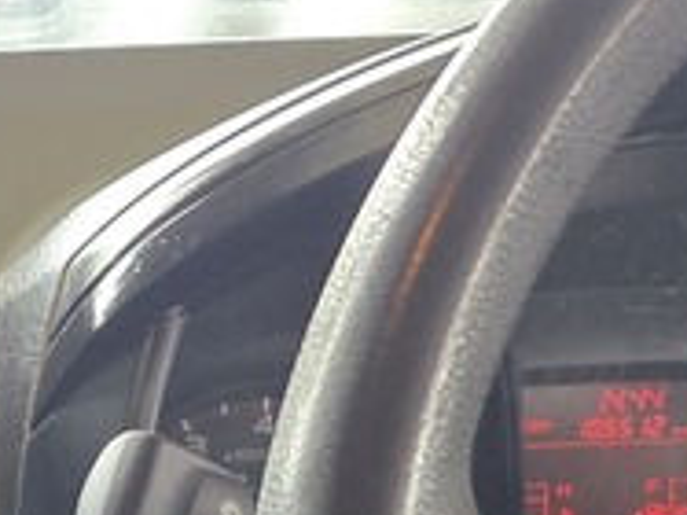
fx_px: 2499
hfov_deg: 13.2
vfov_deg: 10.6
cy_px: 1096
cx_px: -757
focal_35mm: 126
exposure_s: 1/100
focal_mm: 6.25
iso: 500
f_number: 1.7
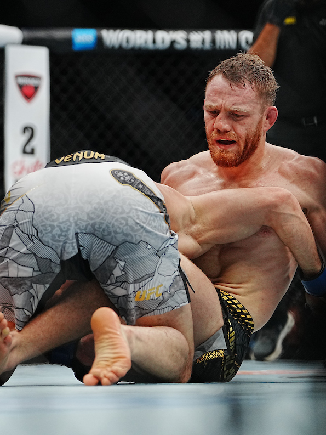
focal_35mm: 160
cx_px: 150
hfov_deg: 9.3
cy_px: 217
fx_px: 2009
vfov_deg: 12.3
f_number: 2.8
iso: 2000
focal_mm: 110
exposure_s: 1/1600
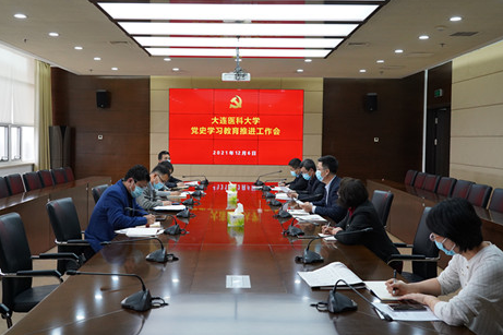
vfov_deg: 35.0
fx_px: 531
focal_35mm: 38
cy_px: 161
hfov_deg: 50.7
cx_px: 236
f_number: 5.6
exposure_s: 1/320
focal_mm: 35
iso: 3200
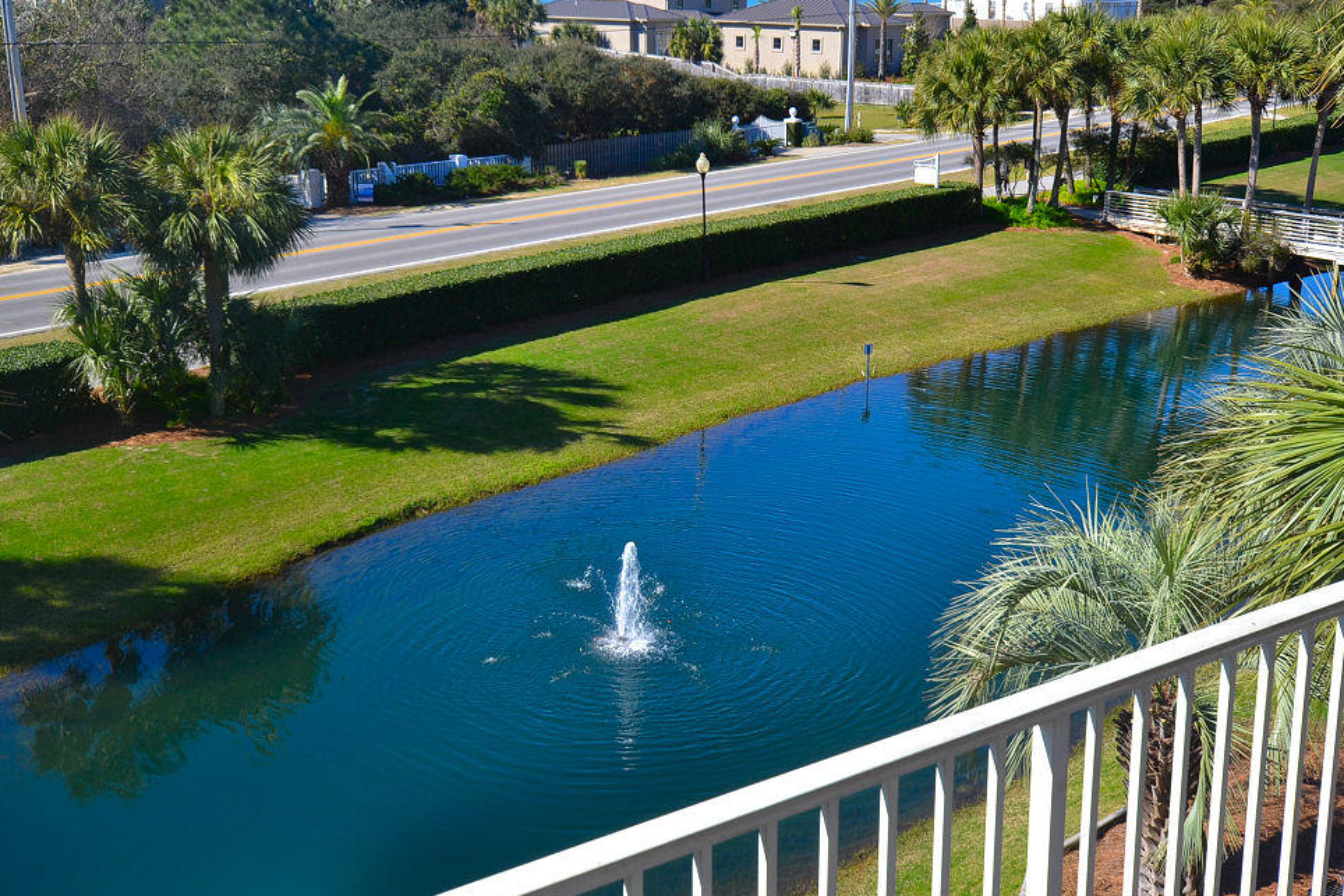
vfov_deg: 31.2
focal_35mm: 43
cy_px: 382
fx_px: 1605
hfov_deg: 45.4
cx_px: 729
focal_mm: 24
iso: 100
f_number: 7.1
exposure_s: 1/160
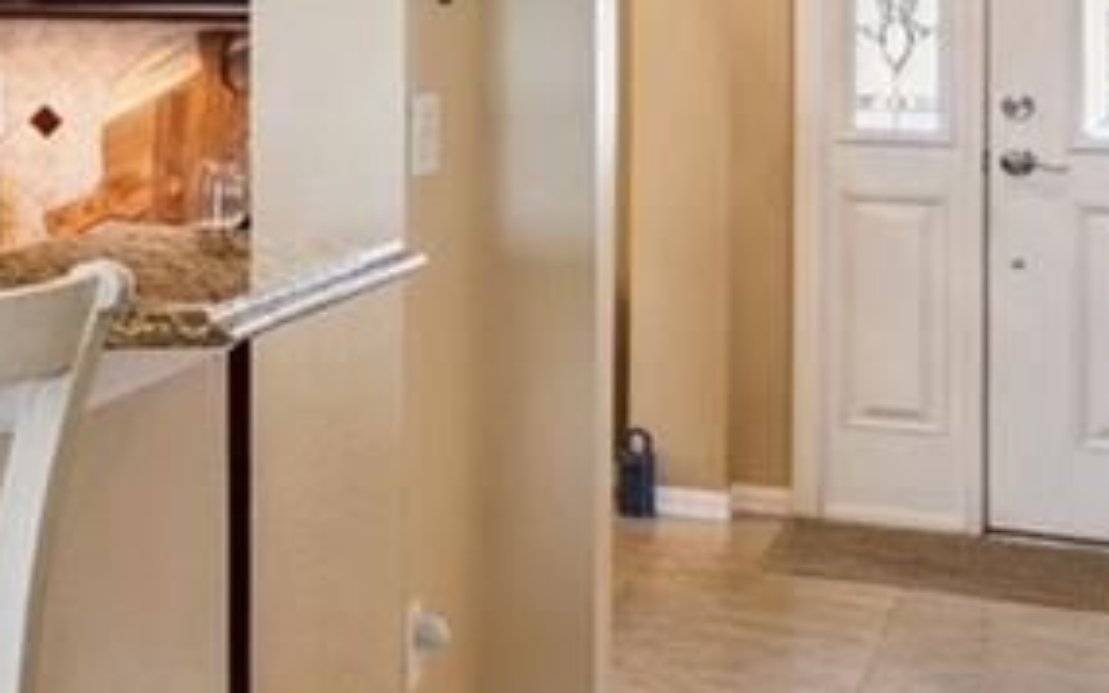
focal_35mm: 80
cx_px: -887
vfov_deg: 15.9
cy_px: -55
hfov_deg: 19.4
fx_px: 2417
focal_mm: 14
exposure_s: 1/8
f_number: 8
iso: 400
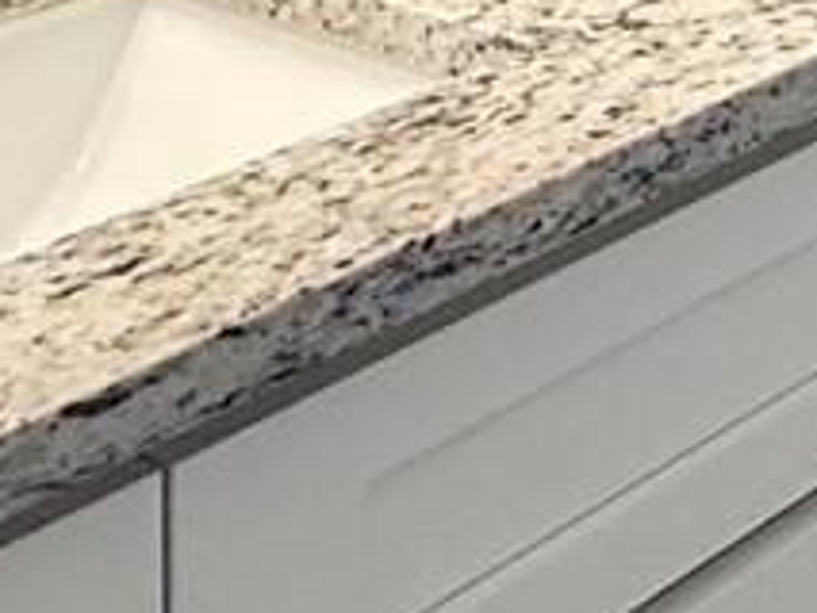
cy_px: -931
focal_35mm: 105
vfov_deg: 11.3
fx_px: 2480
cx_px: 1458
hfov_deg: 16.0
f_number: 2.2
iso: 200
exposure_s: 1/60
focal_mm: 2.22
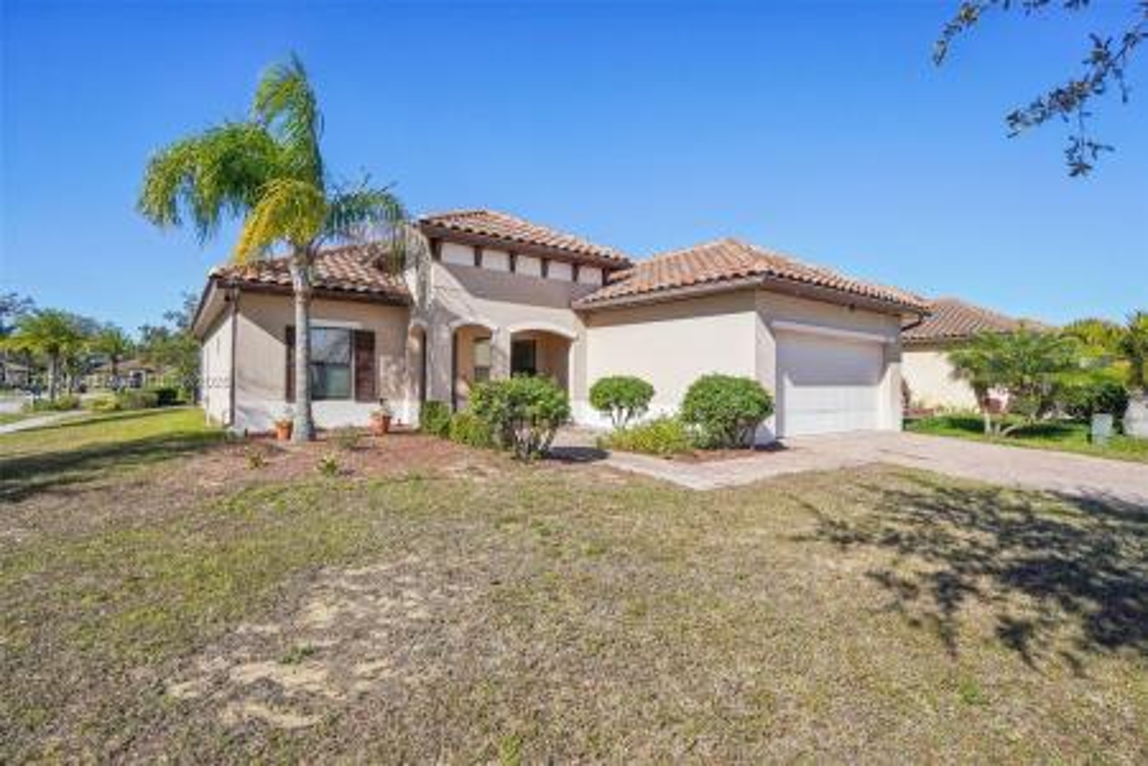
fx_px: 526
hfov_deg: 95.0
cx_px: 574
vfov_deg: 72.1
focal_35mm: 16
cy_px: 383
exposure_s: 1/1250
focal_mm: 11
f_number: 8
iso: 400
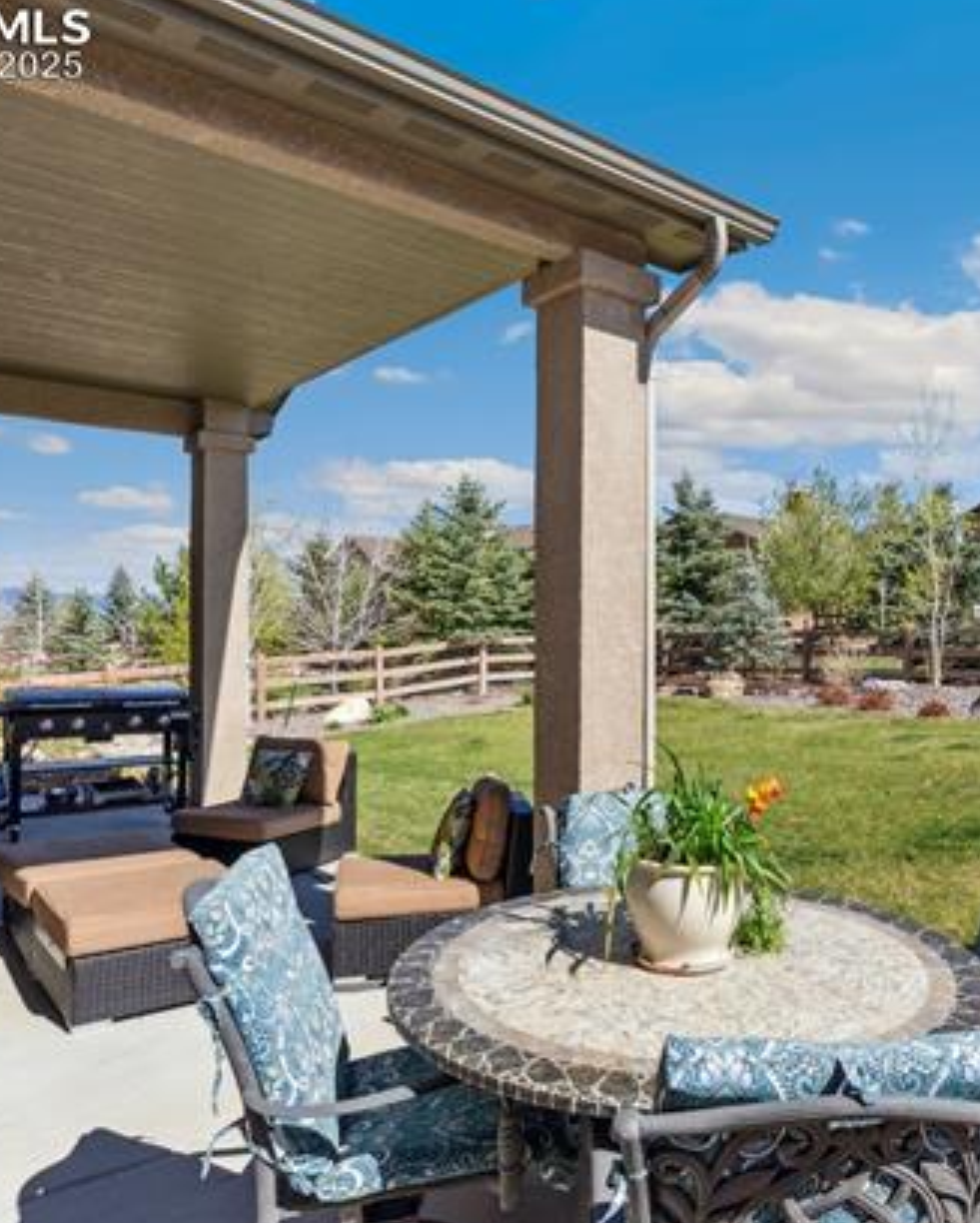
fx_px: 905
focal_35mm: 25
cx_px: 674
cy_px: 614
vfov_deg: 68.1
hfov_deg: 55.3
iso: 100
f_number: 11
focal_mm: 17
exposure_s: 1/80
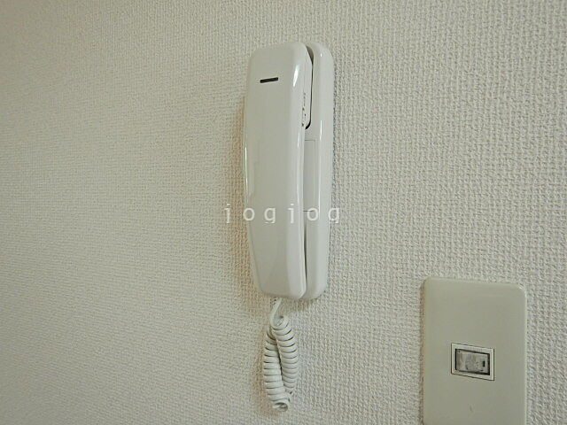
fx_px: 393
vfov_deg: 56.8
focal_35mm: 24
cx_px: 284
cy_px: 212
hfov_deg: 71.6
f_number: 2.8
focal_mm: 4.3
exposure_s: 1/50
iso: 125
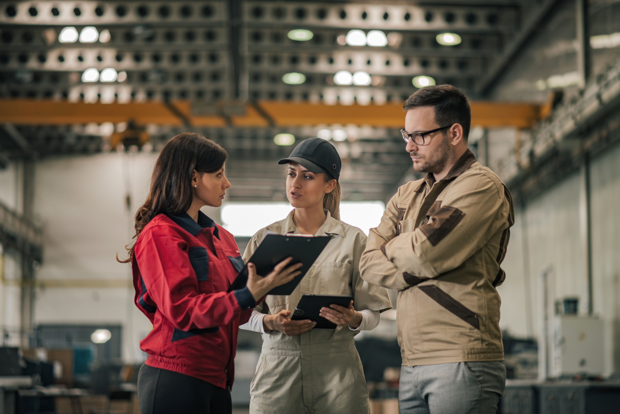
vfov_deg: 16.1
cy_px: 207
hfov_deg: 23.9
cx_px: 310
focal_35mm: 85
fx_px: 1464
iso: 250
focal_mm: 85
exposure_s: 1/250
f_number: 2
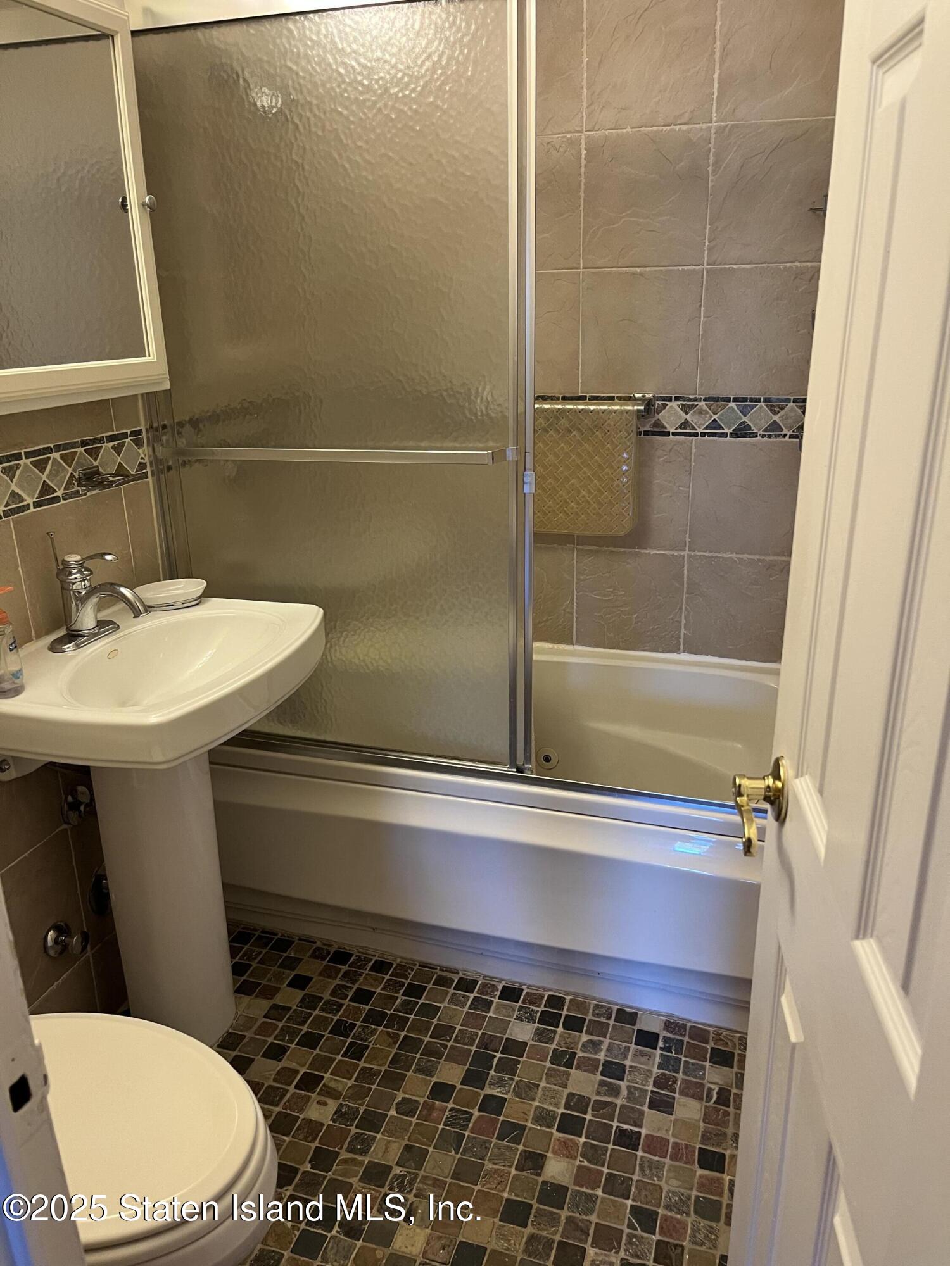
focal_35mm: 26
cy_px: 633
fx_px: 951
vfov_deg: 67.3
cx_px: 475
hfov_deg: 53.1
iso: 125
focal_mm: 5.1
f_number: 1.6
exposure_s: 1/60
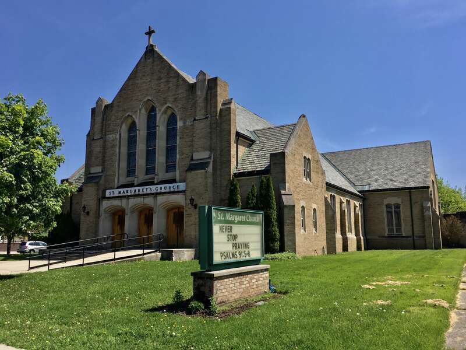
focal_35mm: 29
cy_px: 175
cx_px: 233
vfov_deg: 48.2
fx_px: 390
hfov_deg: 61.7
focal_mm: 4.15
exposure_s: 1/1304
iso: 25
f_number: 2.2
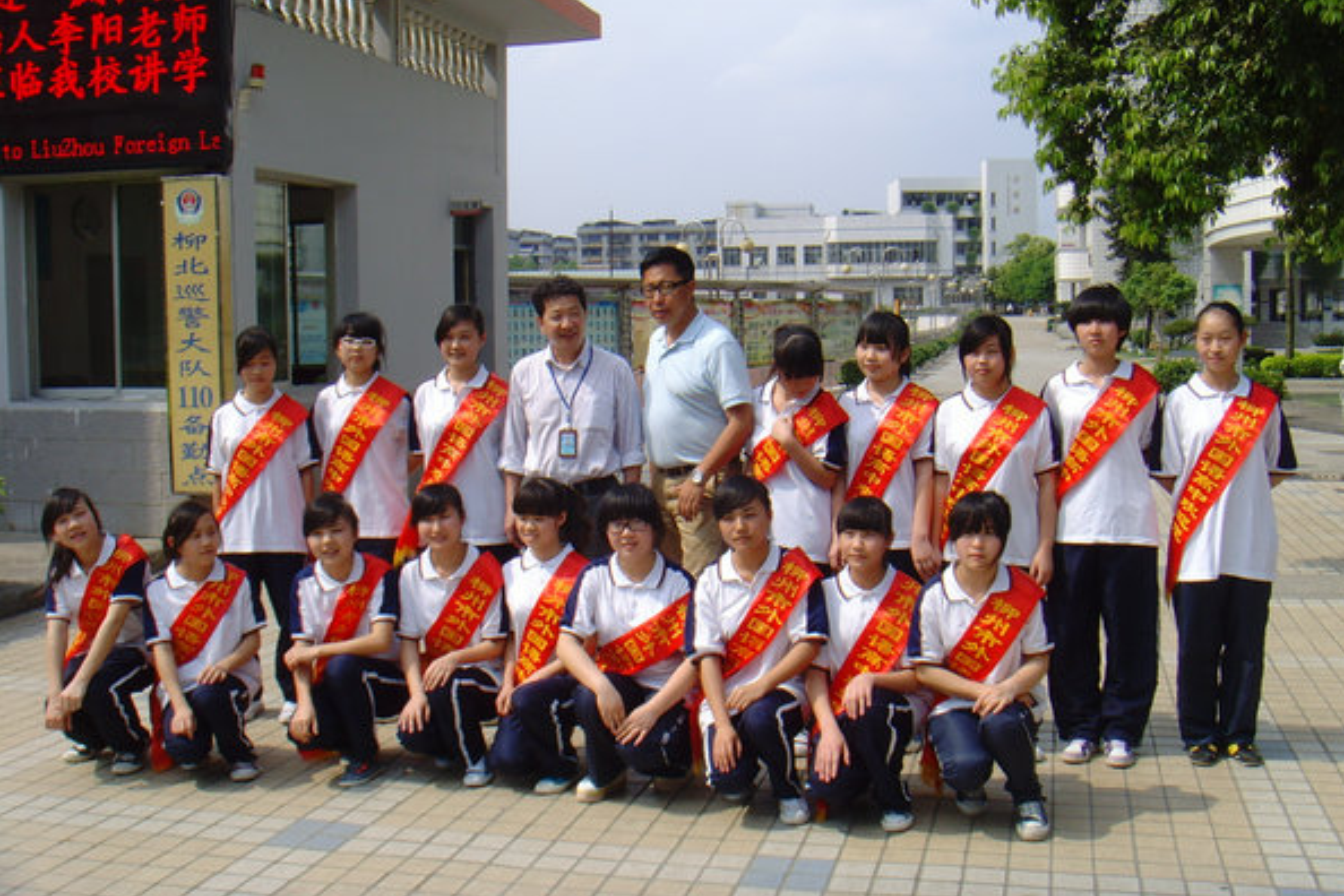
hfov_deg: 47.4
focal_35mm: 41
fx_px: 1531
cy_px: 428
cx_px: 677
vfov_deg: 32.6
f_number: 6.3
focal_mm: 6.6
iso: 80
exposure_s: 1/250
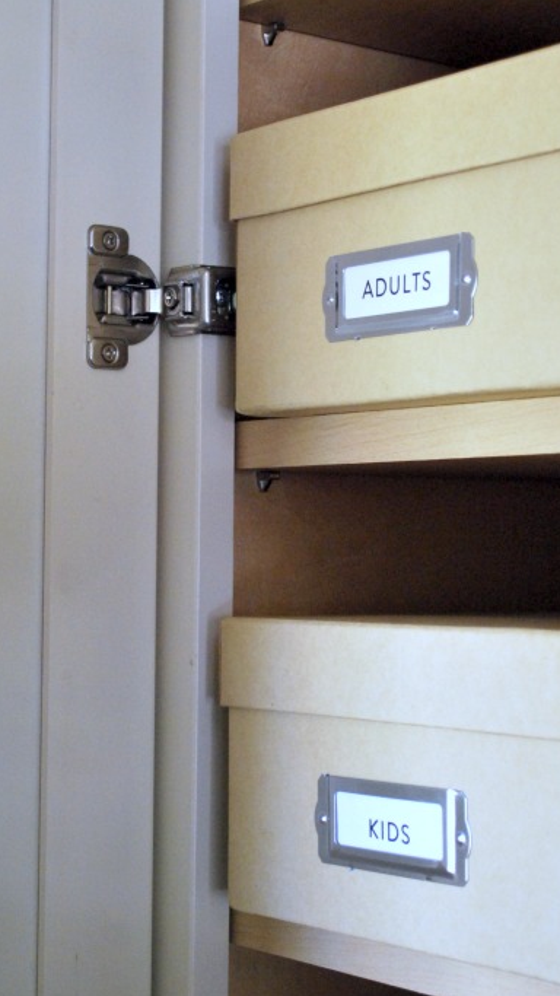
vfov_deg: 30.7
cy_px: 410
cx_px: 290
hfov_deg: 17.6
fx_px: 1813
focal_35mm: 69
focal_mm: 35
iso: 900
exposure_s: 1/30
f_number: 5.3
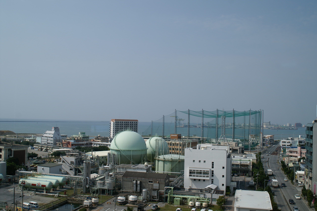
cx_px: 158
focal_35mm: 36
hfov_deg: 53.2
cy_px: 106
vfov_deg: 36.8
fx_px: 317
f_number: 10
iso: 100
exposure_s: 1/320
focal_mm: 24
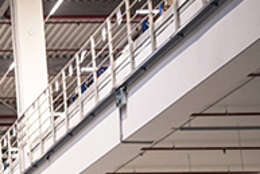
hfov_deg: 12.9
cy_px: 261
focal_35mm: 145
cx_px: -201
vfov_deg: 9.2
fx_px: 1048
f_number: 1.4
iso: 500
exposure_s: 1/250
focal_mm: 35
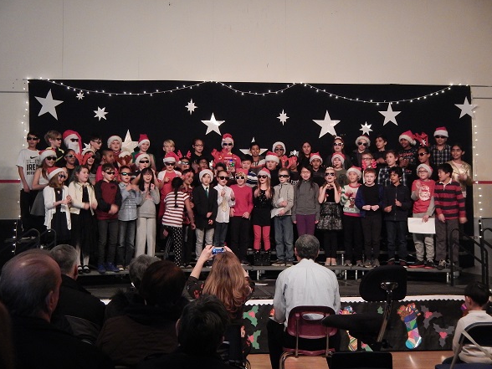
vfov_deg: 30.3
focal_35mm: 48
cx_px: 247
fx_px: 682
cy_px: 186
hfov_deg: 39.7
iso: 720
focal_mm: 8.4
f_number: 4.1
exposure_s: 1/20
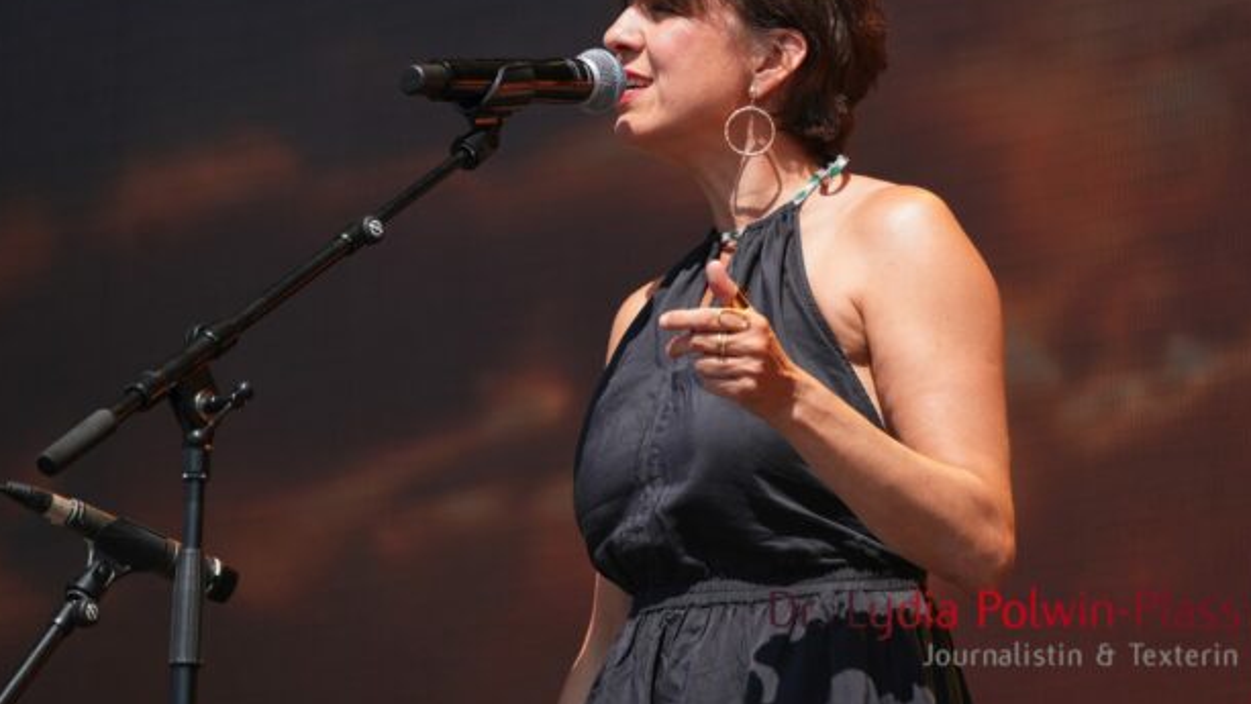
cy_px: 233
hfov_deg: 6.3
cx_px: 671
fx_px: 11434
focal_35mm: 345
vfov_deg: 3.5
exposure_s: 1/320
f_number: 6.3
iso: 100
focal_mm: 175
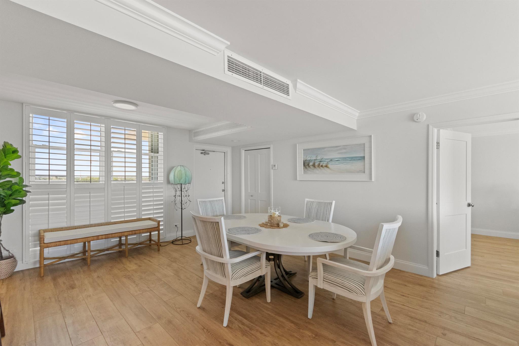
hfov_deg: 100.4
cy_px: 173
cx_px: 260
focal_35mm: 15
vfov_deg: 77.3
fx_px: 216
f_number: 6.3
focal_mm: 10
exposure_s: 1/160
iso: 1600
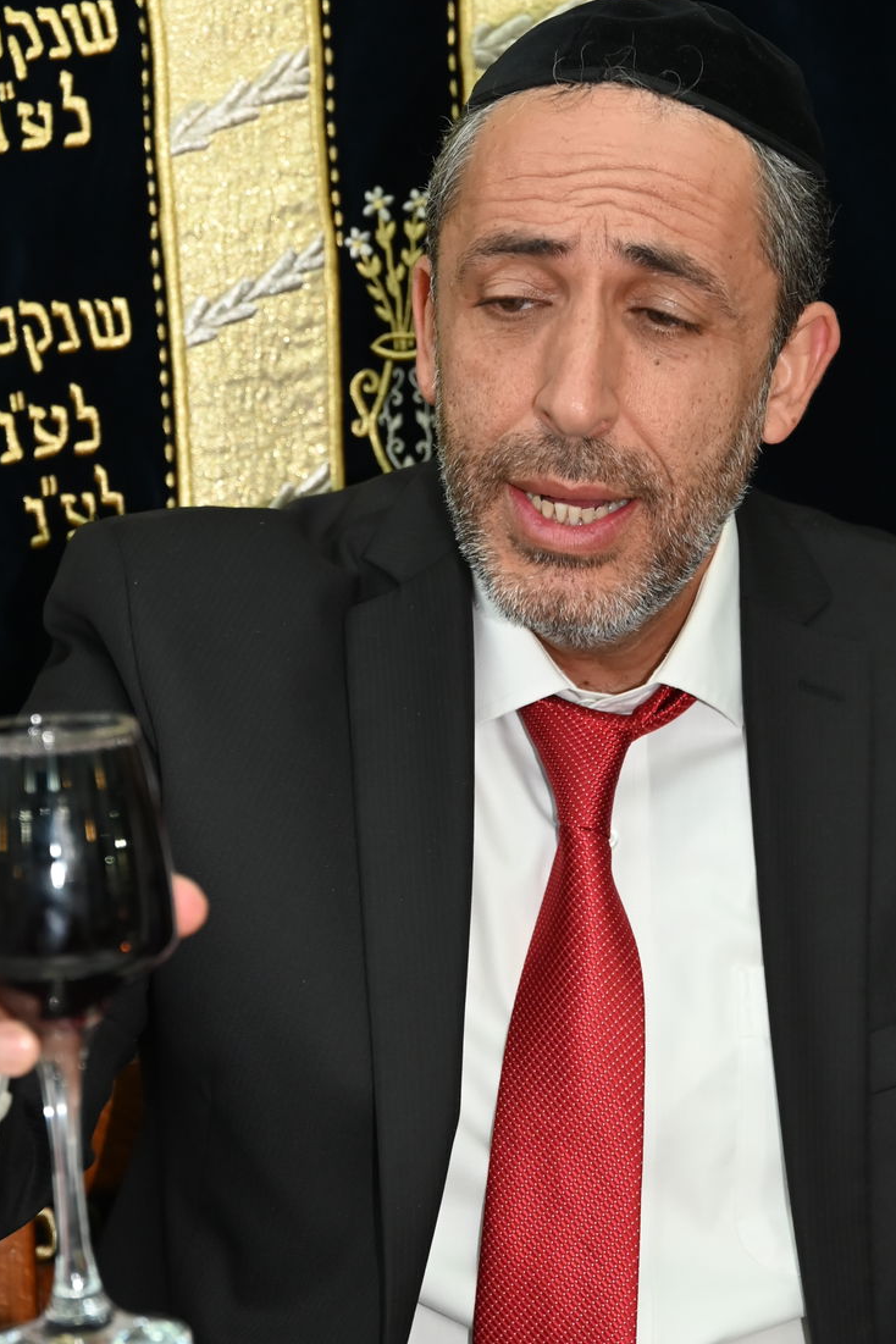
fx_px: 4704
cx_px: 519
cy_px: 529
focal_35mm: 126
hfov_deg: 10.9
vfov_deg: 16.2
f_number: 4
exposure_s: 1/125
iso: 1600
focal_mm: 66
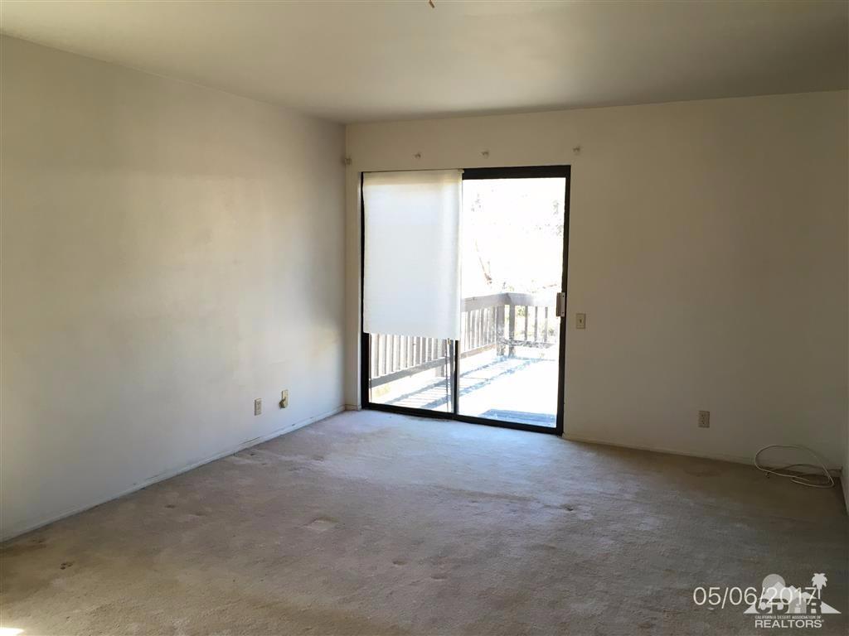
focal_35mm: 29
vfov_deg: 48.2
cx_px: 424
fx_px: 711
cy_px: 318
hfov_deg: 61.7
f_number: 2.2
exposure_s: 1/40
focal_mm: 4.15
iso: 25
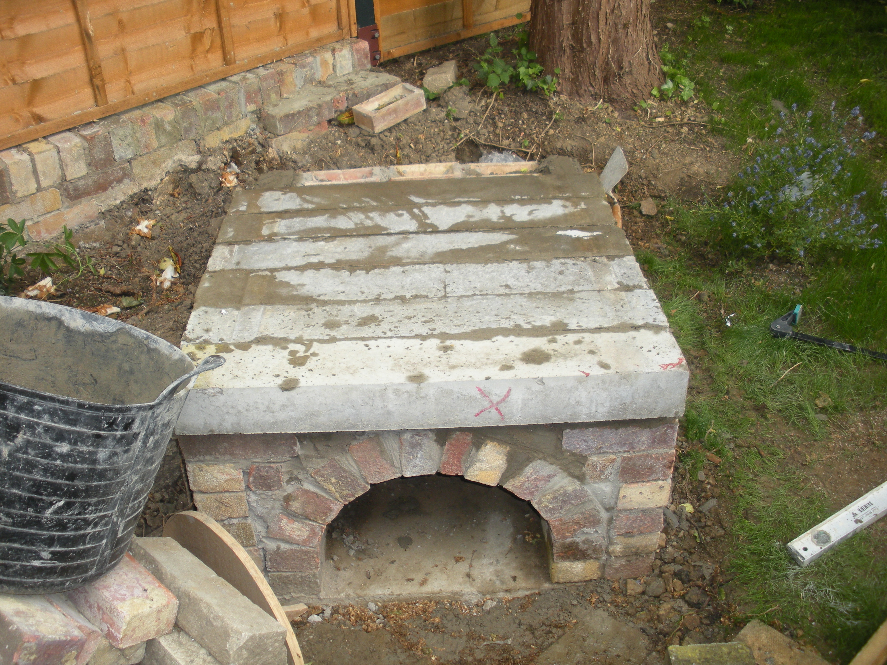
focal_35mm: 36
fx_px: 922
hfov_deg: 51.4
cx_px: 444
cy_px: 332
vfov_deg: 39.7
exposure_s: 1/130
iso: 88
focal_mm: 6.3
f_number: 3.5
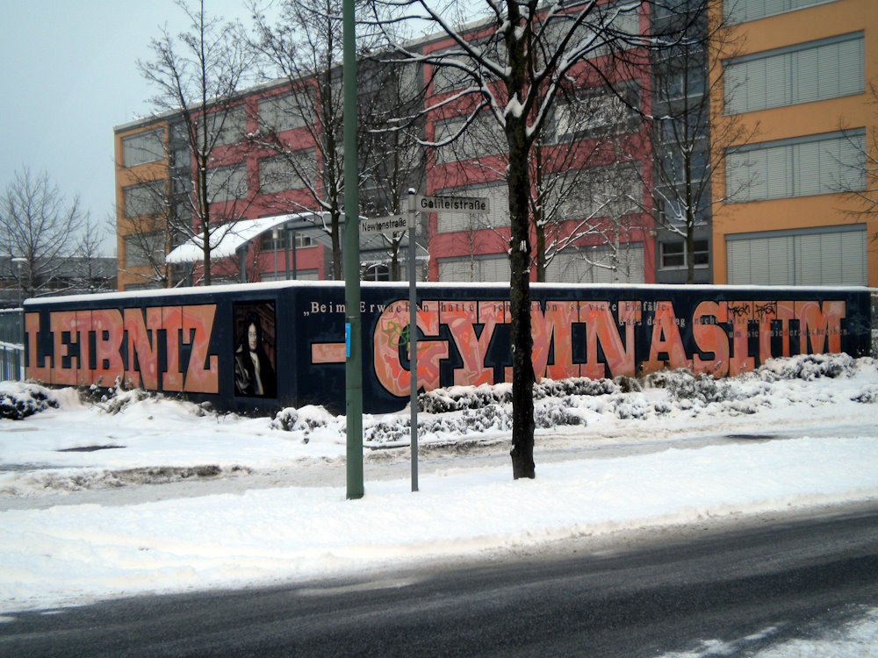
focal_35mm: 52
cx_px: 439
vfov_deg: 28.0
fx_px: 1319
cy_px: 329
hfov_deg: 36.8
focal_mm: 9.3
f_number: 3.9
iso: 80
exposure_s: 1/112
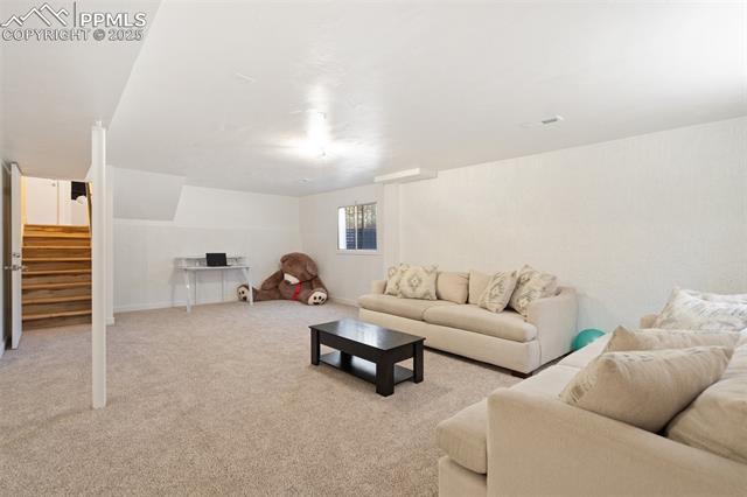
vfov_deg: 73.7
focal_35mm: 16
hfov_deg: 96.8
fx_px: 332
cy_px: 248
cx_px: 374
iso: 200
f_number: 6.3
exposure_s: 1/4
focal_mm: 16
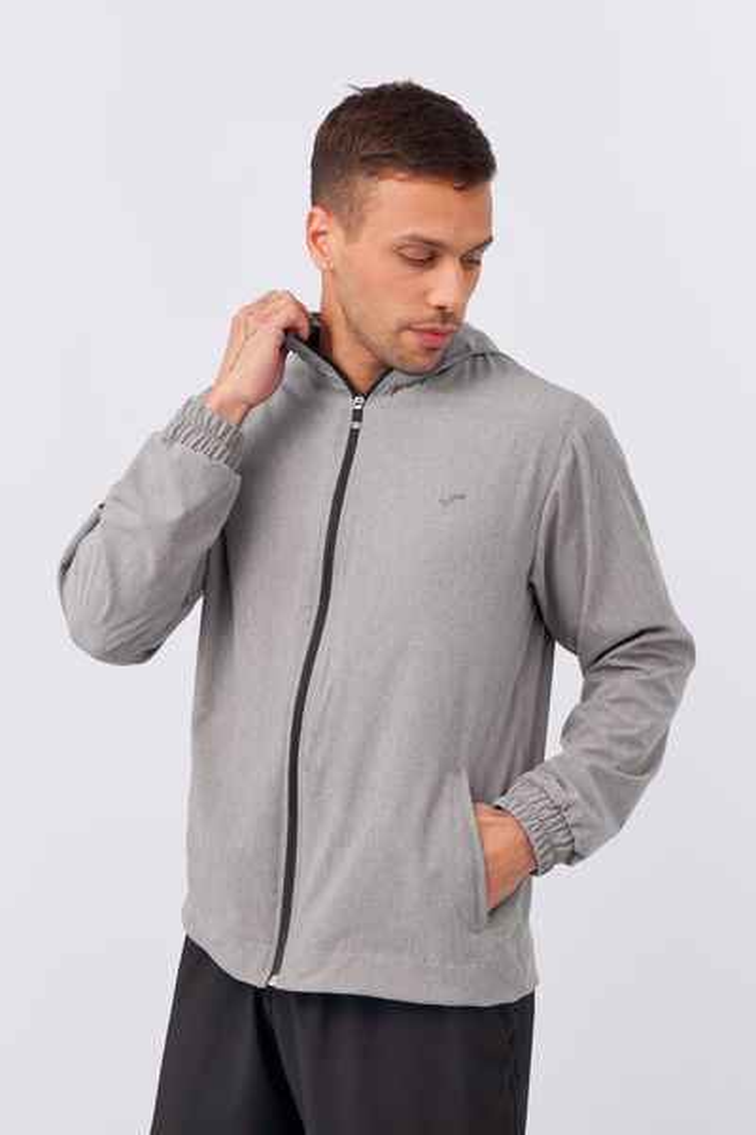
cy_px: 568
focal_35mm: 46
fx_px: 1449
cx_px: 378
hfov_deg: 29.2
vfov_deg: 42.7
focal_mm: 46
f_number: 13
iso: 160
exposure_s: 1/100
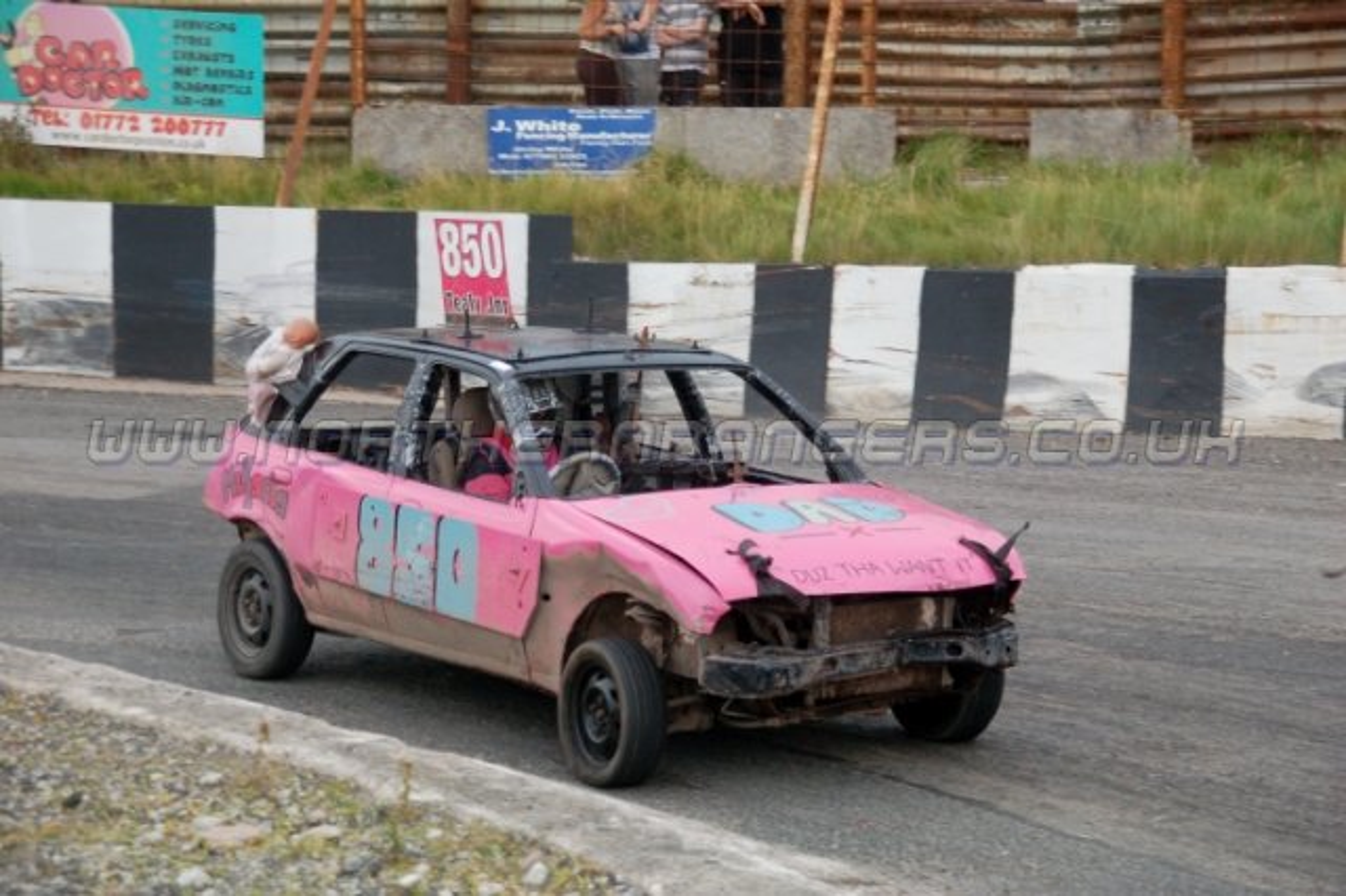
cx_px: 673
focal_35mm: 98
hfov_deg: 20.9
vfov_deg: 14.0
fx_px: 3643
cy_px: 448
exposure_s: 1/400
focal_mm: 65
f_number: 5.3
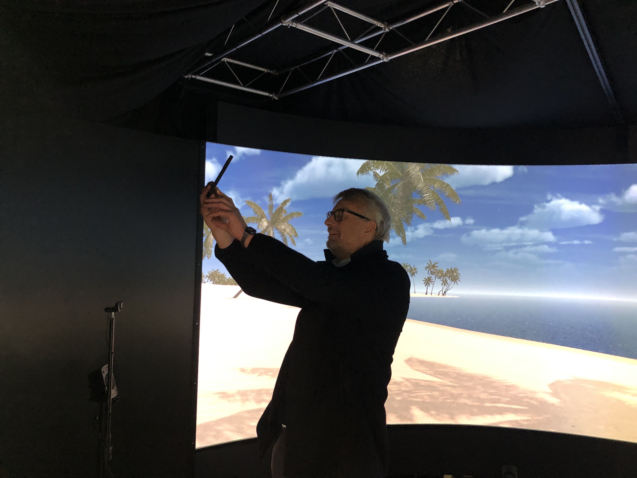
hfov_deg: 63.4
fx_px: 515
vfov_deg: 49.7
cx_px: 318
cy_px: 239
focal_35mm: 28
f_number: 1.8
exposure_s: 1/12
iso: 100
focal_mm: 3.99
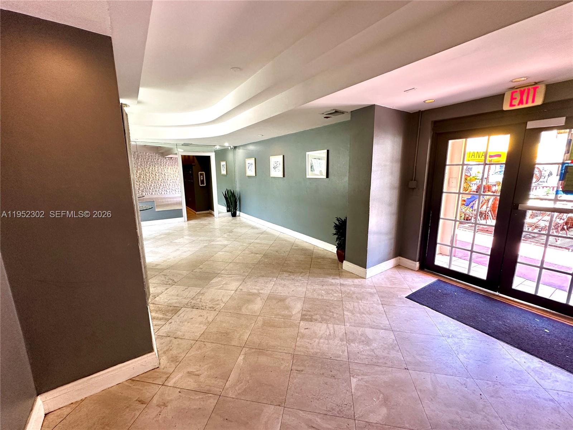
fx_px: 232
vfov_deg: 85.7
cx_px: 286
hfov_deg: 102.1
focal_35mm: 14
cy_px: 215
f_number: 2.2
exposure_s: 1/60
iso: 160
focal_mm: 2.22
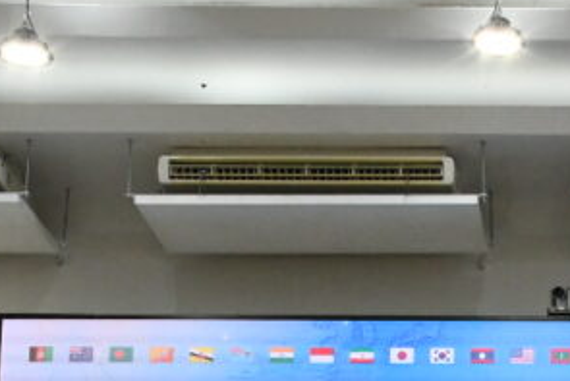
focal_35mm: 104
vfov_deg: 12.3
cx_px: 595
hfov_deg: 19.0
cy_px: 641
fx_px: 1647
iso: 5000
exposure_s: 1/250
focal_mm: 20
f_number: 8
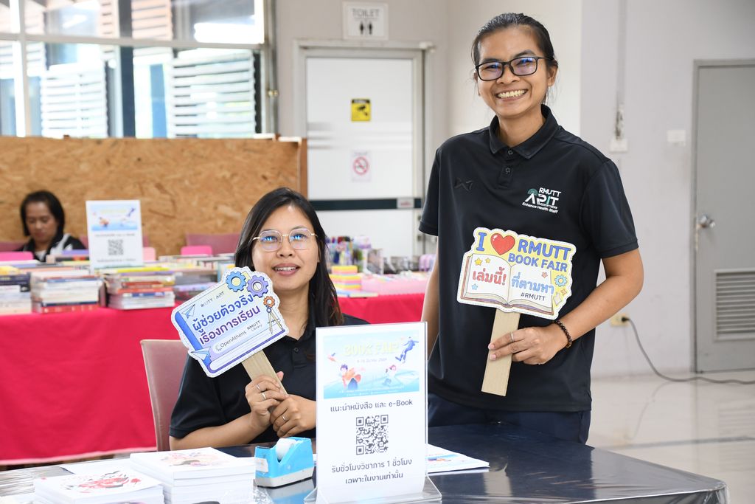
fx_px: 1825
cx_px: 378
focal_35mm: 87
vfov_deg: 15.7
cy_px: 252
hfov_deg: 23.4
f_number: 4.8
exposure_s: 1/50
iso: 1100
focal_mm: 58
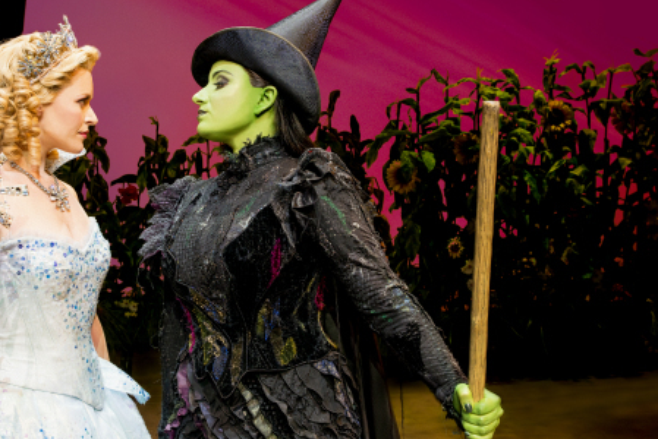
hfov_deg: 34.7
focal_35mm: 57
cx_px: 224
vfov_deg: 23.8
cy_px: 197
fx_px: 1042
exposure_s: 1/125
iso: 1000
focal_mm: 40
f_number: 8
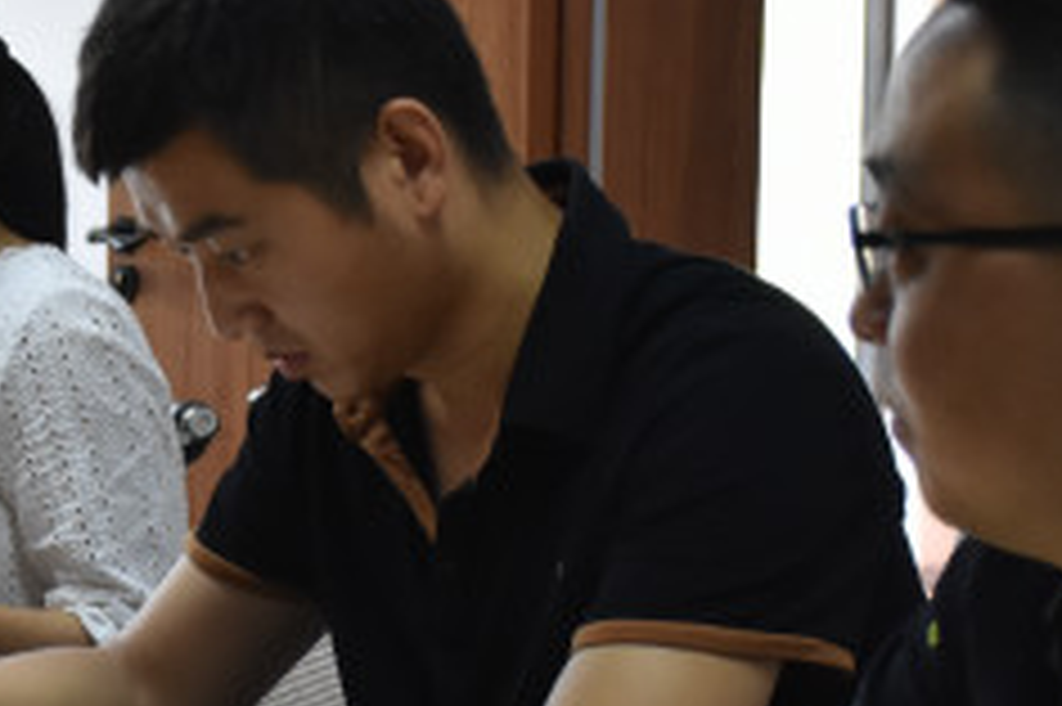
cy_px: 369
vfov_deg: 10.5
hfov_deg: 15.5
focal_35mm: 130
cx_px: 9
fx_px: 3832
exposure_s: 1/160
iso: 1250
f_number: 4.5
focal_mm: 32
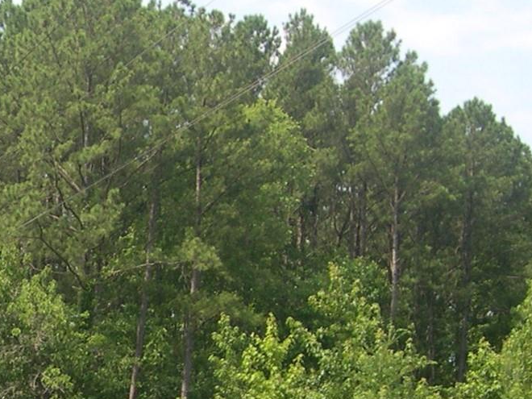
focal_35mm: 118
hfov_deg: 15.8
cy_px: 369
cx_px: -160
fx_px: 1813
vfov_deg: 12.4
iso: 100
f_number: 2.8
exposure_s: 1/545
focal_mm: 8
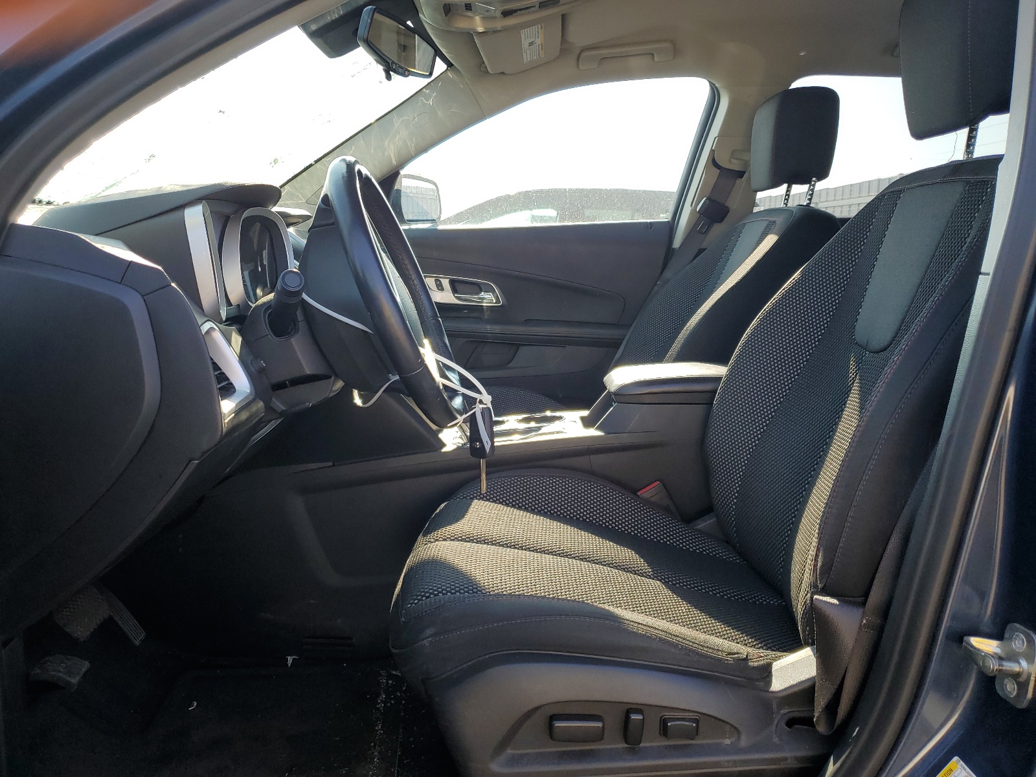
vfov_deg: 53.1
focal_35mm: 26
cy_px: 388
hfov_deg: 67.3
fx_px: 778
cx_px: 518
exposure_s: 1/556
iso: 50
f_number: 1.5
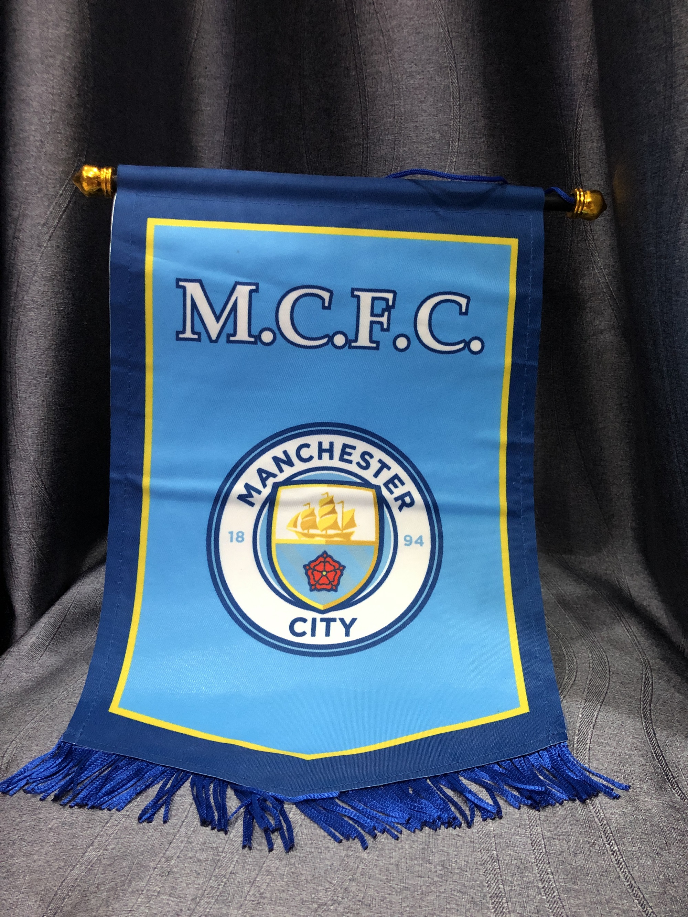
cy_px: 458
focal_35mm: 28
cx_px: 344
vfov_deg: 63.4
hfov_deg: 49.8
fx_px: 742
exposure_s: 1/13
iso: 100
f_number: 1.8
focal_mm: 4
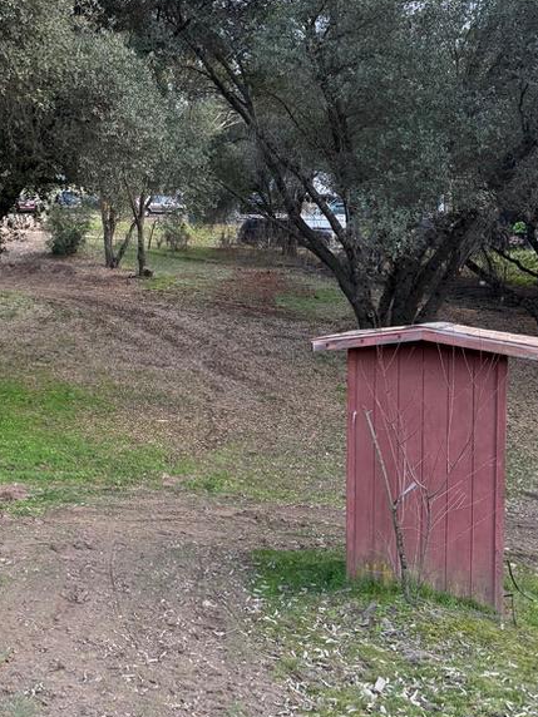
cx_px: 135
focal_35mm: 43
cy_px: 310
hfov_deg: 33.0
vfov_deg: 43.7
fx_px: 891
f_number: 1.78
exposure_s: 1/185
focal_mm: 6.76
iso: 200
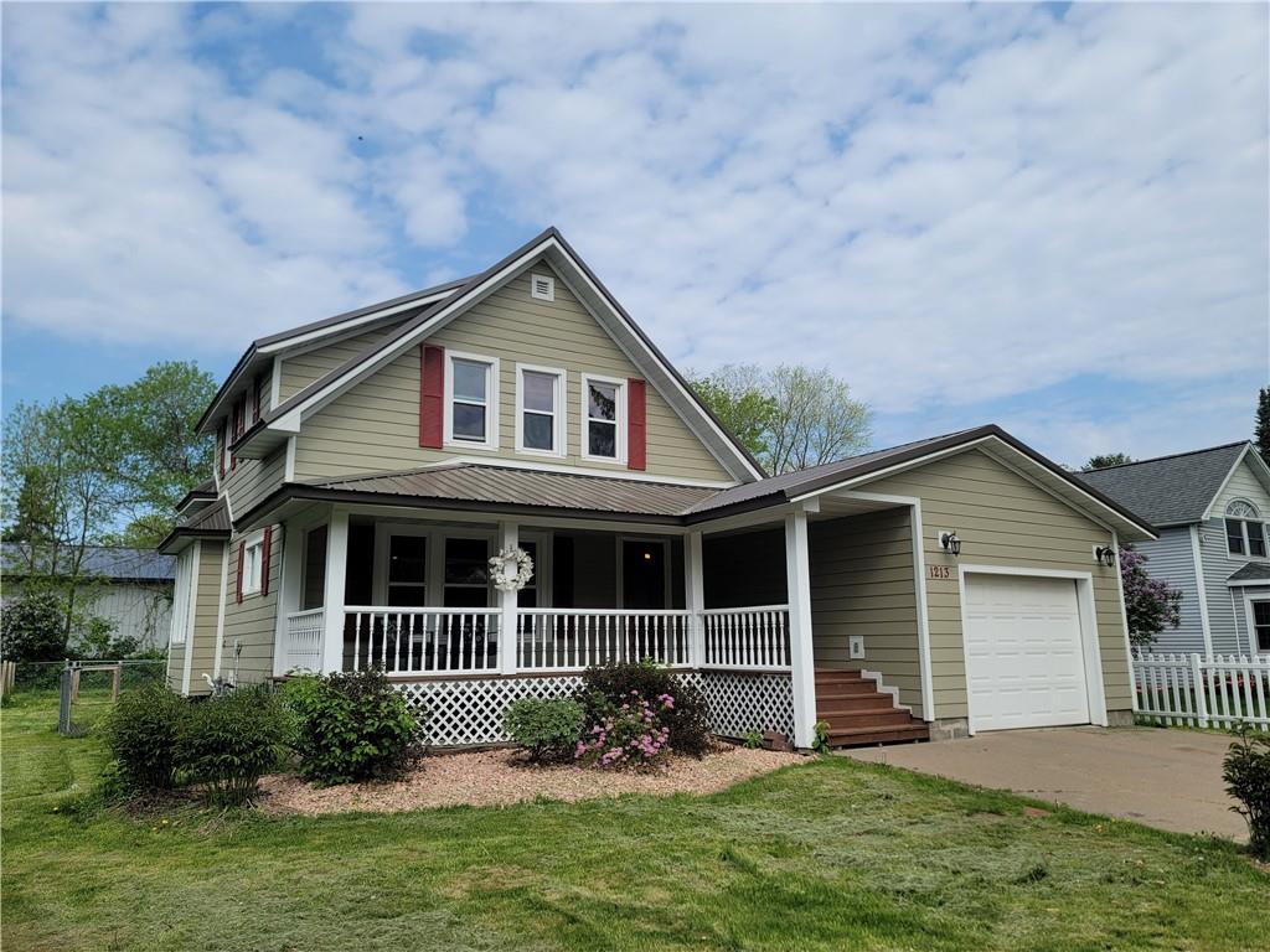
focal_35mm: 25
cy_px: 476
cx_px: 635
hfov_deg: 69.4
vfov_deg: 54.9
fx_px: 917
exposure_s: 1/1099
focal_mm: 7
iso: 20
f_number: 1.8
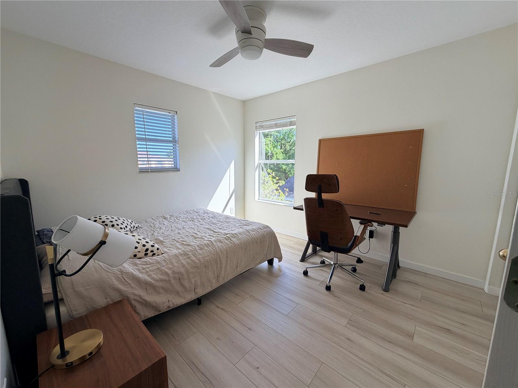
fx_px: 209
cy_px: 194
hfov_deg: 102.1
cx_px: 259
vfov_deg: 85.7
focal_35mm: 14
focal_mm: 2.22
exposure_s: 1/187
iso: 50
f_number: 2.2
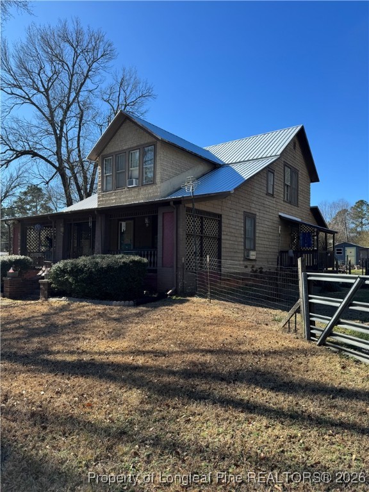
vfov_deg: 71.6
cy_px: 246
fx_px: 341
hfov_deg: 56.8
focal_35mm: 24
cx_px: 184
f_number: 1.78
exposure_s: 1/2415
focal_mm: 6.76
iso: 80
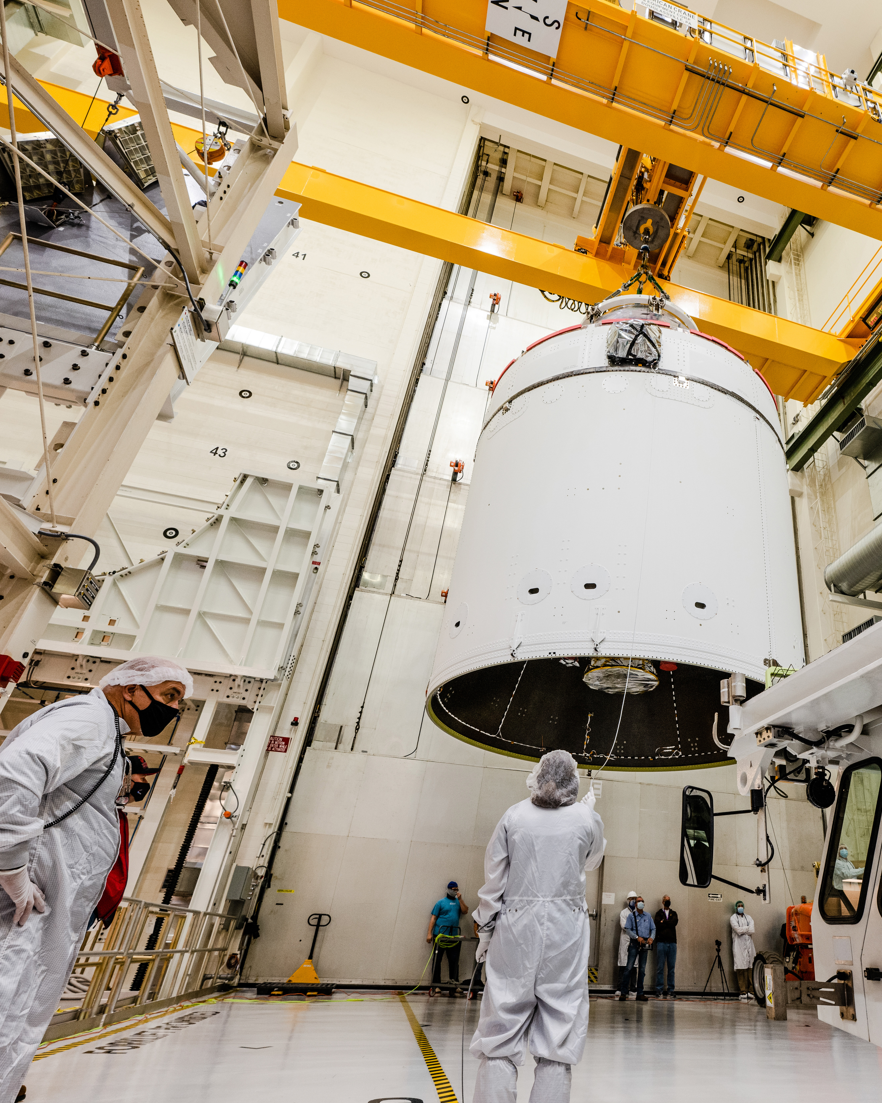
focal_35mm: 20
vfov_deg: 80.4
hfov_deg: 64.3
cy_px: 552
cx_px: 653
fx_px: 653
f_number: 5
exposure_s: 1/60
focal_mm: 14
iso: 800
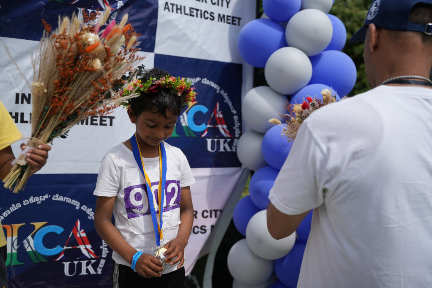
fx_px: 476
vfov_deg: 33.6
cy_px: 144
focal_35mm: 40
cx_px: 216
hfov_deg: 48.8
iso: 250
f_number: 2.8
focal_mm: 39.7
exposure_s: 1/6400
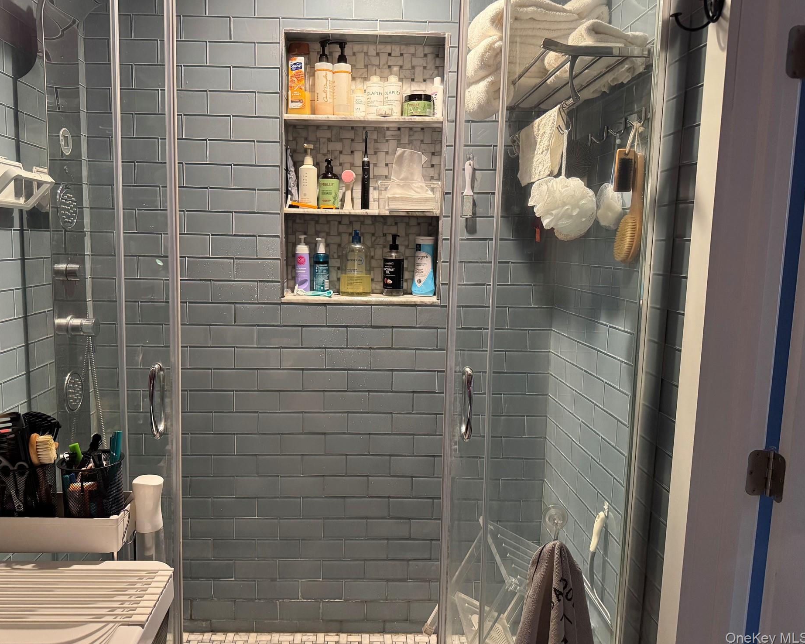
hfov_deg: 65.9
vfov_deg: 54.9
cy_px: 313
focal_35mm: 26
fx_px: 619
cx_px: 367
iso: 640
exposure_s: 1/60
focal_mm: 6.76
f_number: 1.78
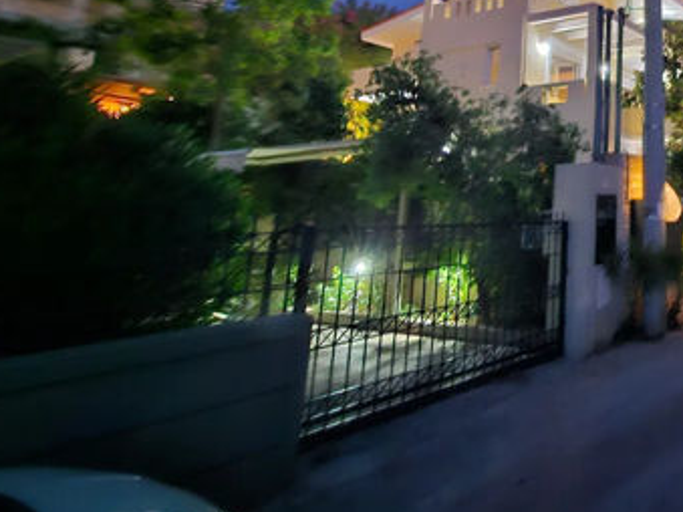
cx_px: 682
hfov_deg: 52.1
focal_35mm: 27
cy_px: 71
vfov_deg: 47.2
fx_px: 533
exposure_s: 1/8.33
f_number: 2.2
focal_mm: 2.2
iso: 800
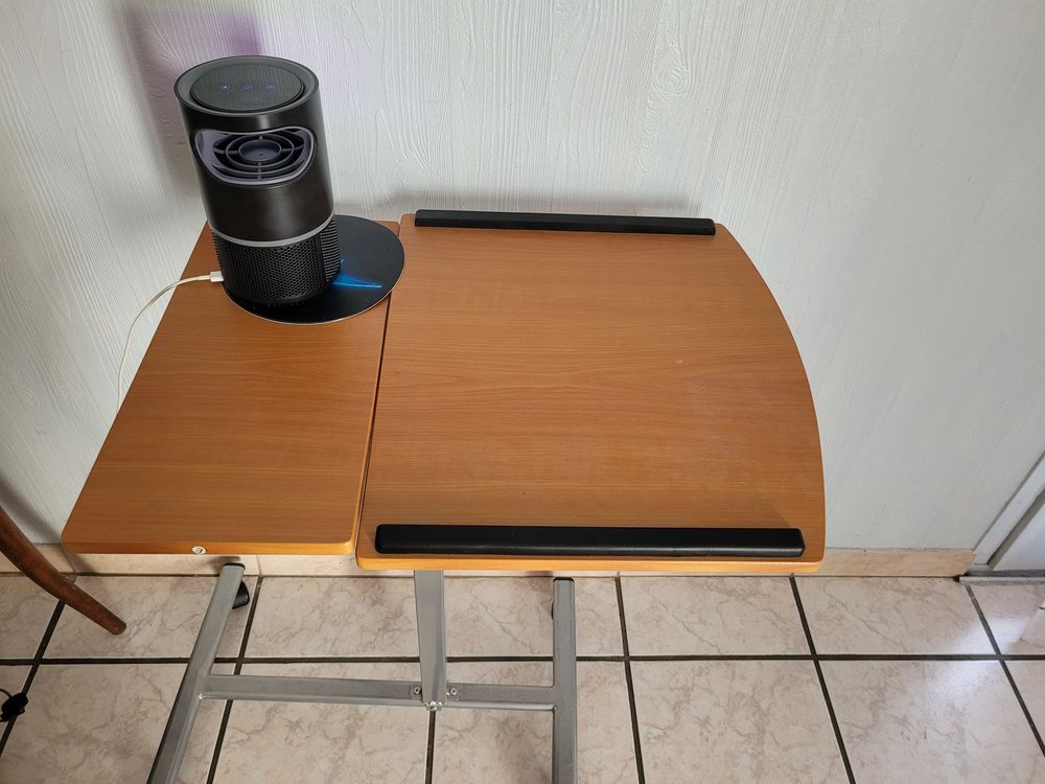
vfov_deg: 53.1
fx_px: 785
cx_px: 522
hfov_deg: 67.3
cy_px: 392
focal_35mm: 26
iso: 160
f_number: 1.8
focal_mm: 5.4
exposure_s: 1/100
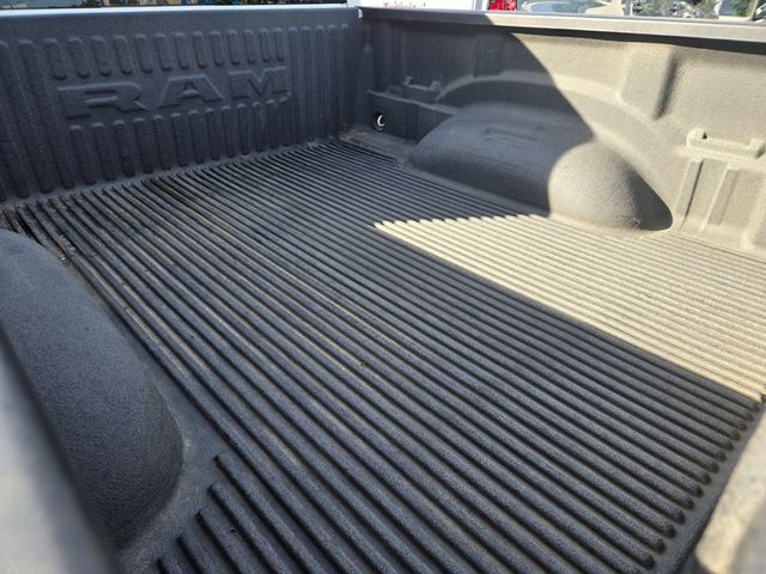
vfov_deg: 58.9
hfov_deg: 73.9
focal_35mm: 23
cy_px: 287
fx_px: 509
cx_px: 383
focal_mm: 5.4
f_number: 1.8
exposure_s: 1/232
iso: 25
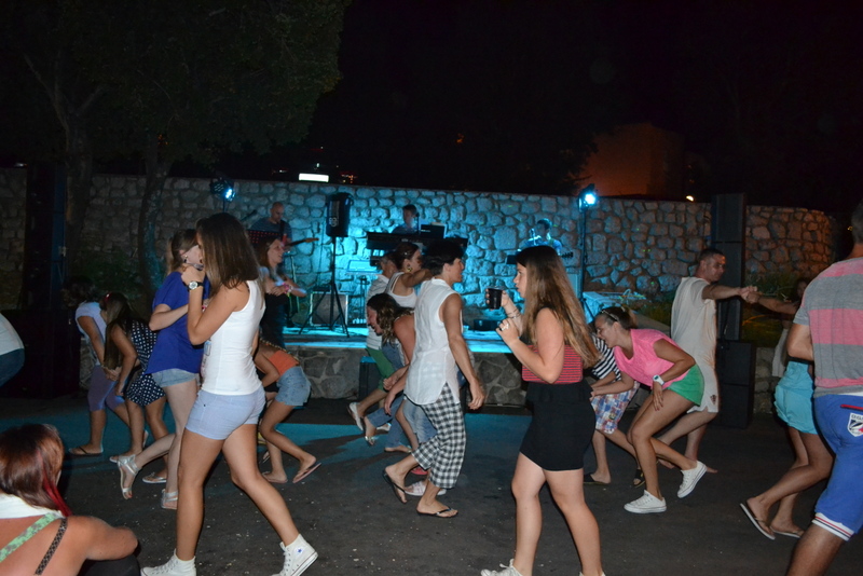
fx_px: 647
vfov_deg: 48.0
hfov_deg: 67.4
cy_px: 288
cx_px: 432
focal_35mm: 27
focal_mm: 18
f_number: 3.5
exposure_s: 1/60
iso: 3200
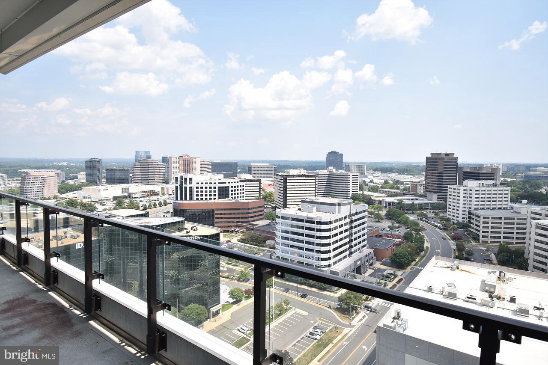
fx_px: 320
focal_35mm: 21
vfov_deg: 59.5
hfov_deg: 81.2
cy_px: 182
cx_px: 274
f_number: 5
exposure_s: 1/320
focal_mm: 14
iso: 100
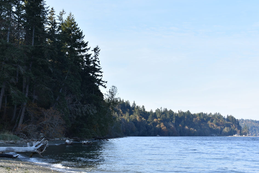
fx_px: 439
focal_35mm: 61
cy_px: 85
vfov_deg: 22.3
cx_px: 88
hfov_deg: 32.6
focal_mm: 45
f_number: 6.3
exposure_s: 1/160
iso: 100
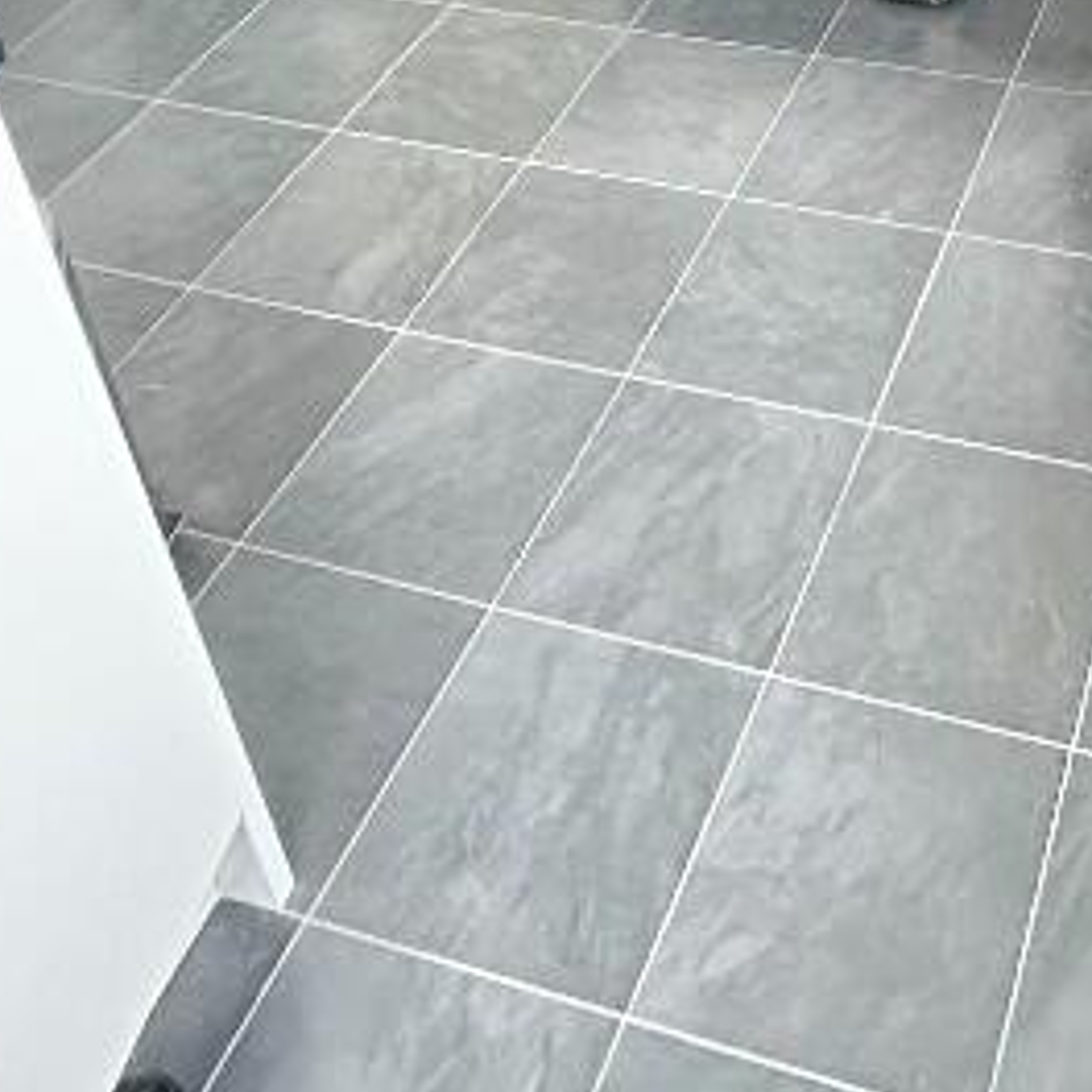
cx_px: 997
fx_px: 1713
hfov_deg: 33.4
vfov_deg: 29.2
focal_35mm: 48
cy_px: -294
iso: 160
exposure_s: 1/99
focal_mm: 2.22
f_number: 2.2
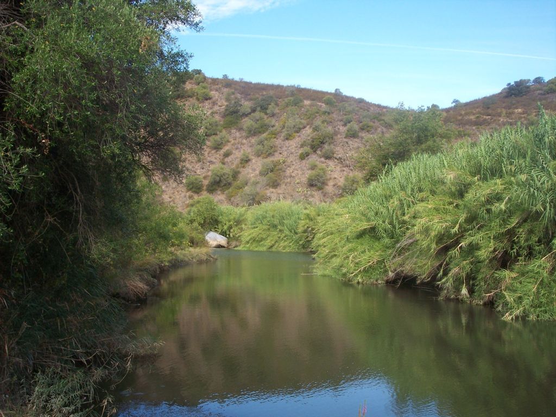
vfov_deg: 36.8
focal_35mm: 39
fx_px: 626
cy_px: 208
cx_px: 278
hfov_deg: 47.9
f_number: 2.8
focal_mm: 8
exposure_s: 1/60
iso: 100
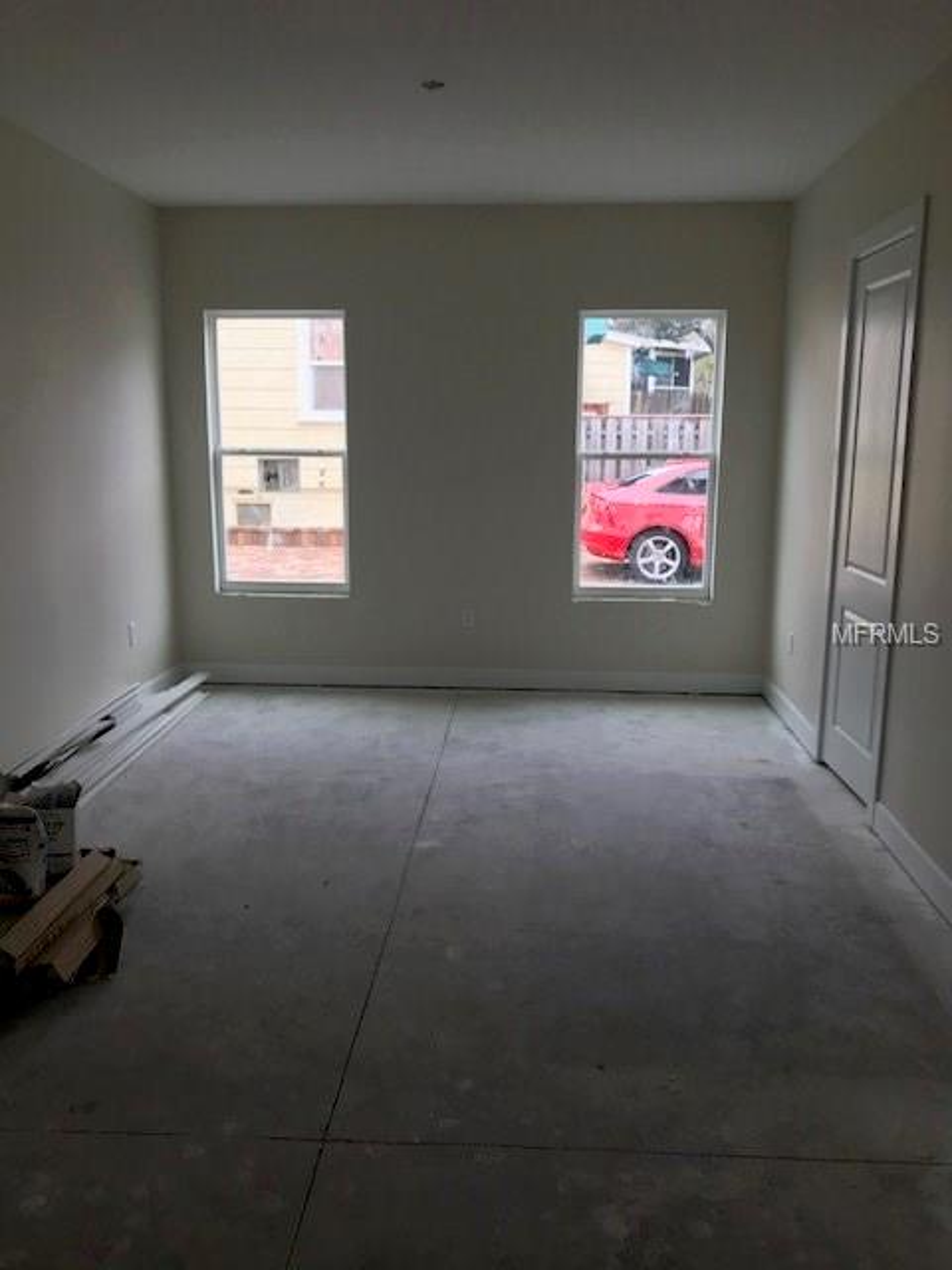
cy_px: 635
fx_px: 1027
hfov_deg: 49.7
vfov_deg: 63.4
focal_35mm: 28
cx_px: 476
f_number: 1.8
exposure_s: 1/60
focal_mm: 3.99
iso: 25
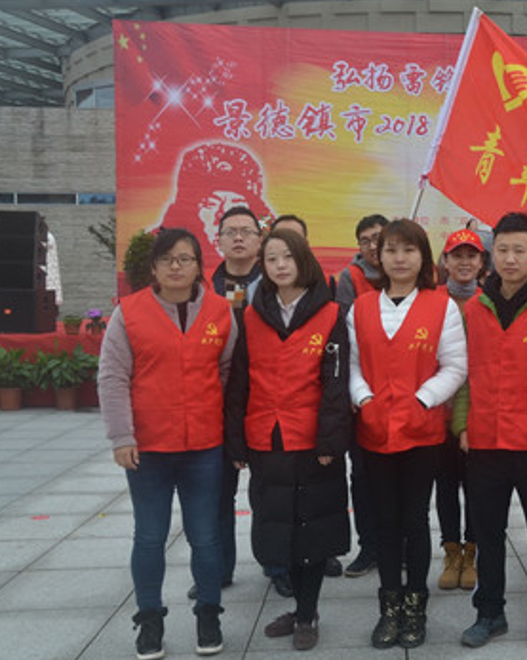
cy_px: 340
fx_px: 957
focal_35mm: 49
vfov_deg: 38.1
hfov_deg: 29.1
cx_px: 512
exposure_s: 1/200
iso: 200
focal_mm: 22
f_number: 7.1
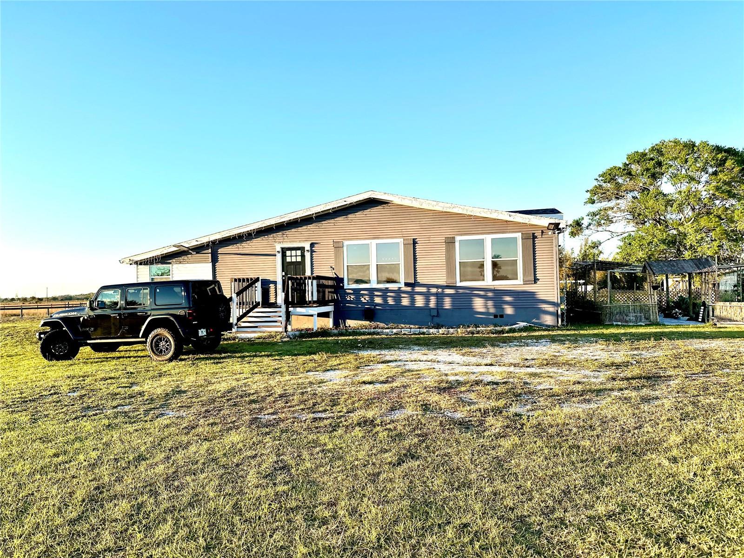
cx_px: 372
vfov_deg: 56.8
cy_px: 279
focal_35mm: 24
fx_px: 516
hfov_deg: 71.6
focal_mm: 6.86
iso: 80
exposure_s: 1/1495
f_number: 1.78
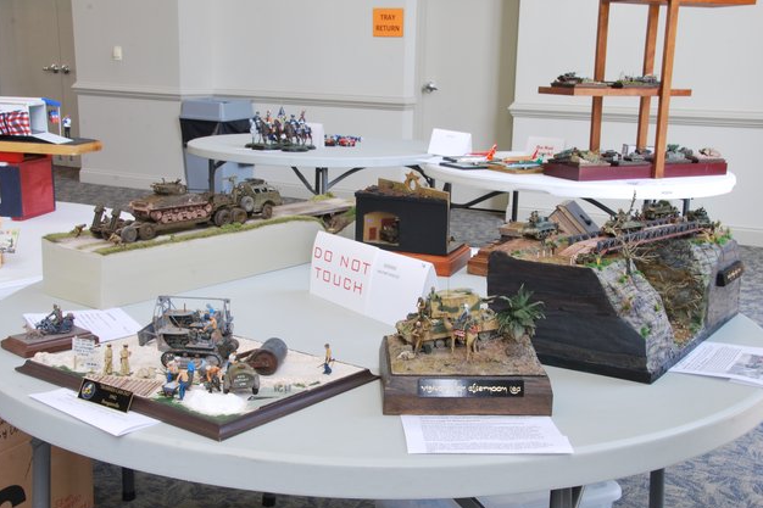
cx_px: 383
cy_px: 258
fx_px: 943
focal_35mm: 45
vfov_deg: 30.2
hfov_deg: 44.0
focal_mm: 29
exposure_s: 1.3
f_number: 18
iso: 100
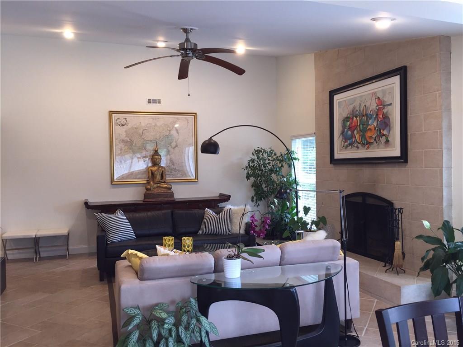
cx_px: 232
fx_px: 388
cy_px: 174
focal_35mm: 29
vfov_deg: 48.2
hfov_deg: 61.7
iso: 40
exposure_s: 1/30
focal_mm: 4.15
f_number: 2.2
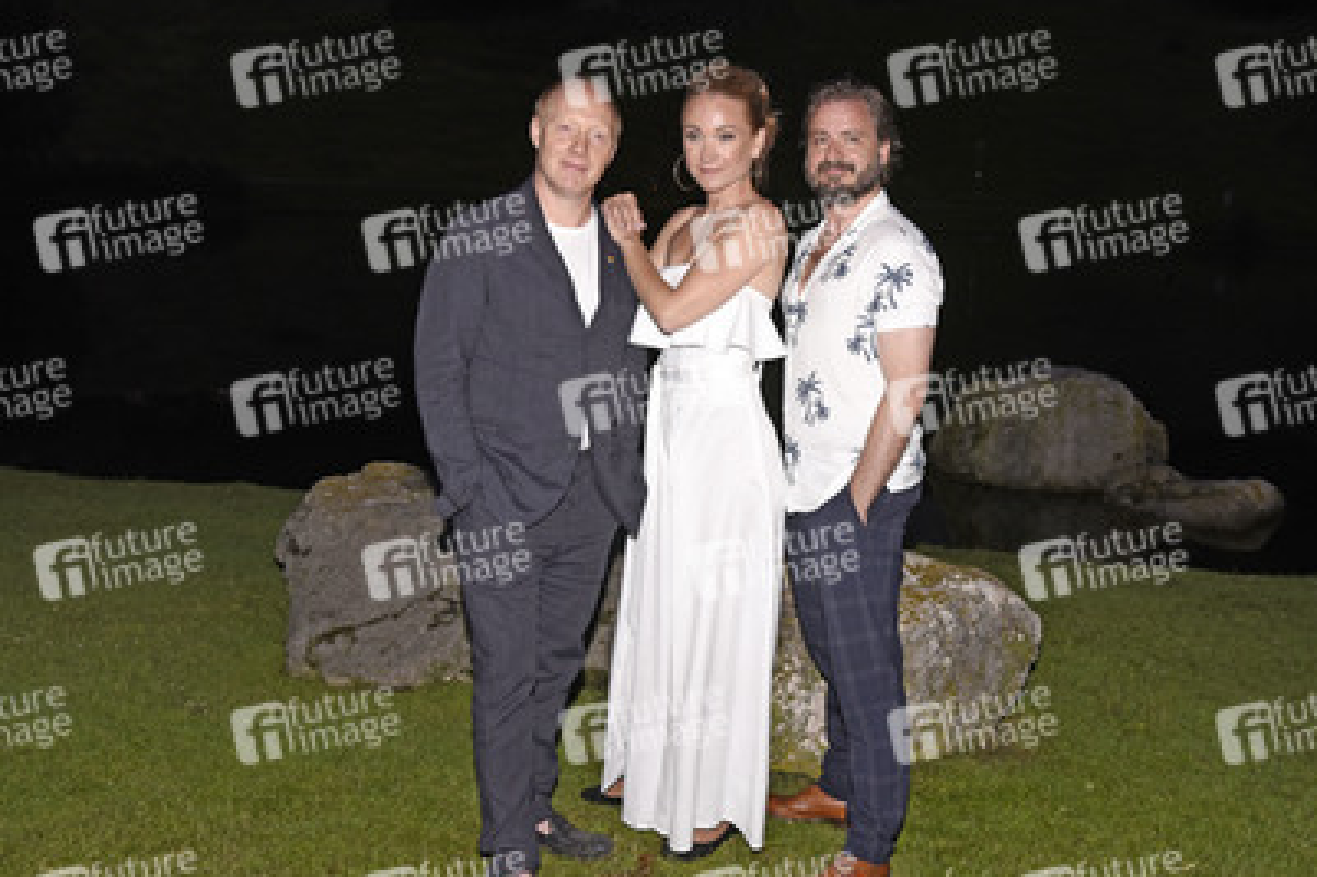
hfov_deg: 53.1
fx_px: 1316
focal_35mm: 36
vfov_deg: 36.8
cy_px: 480
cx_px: 688
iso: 640
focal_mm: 32
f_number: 4.5
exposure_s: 1/160
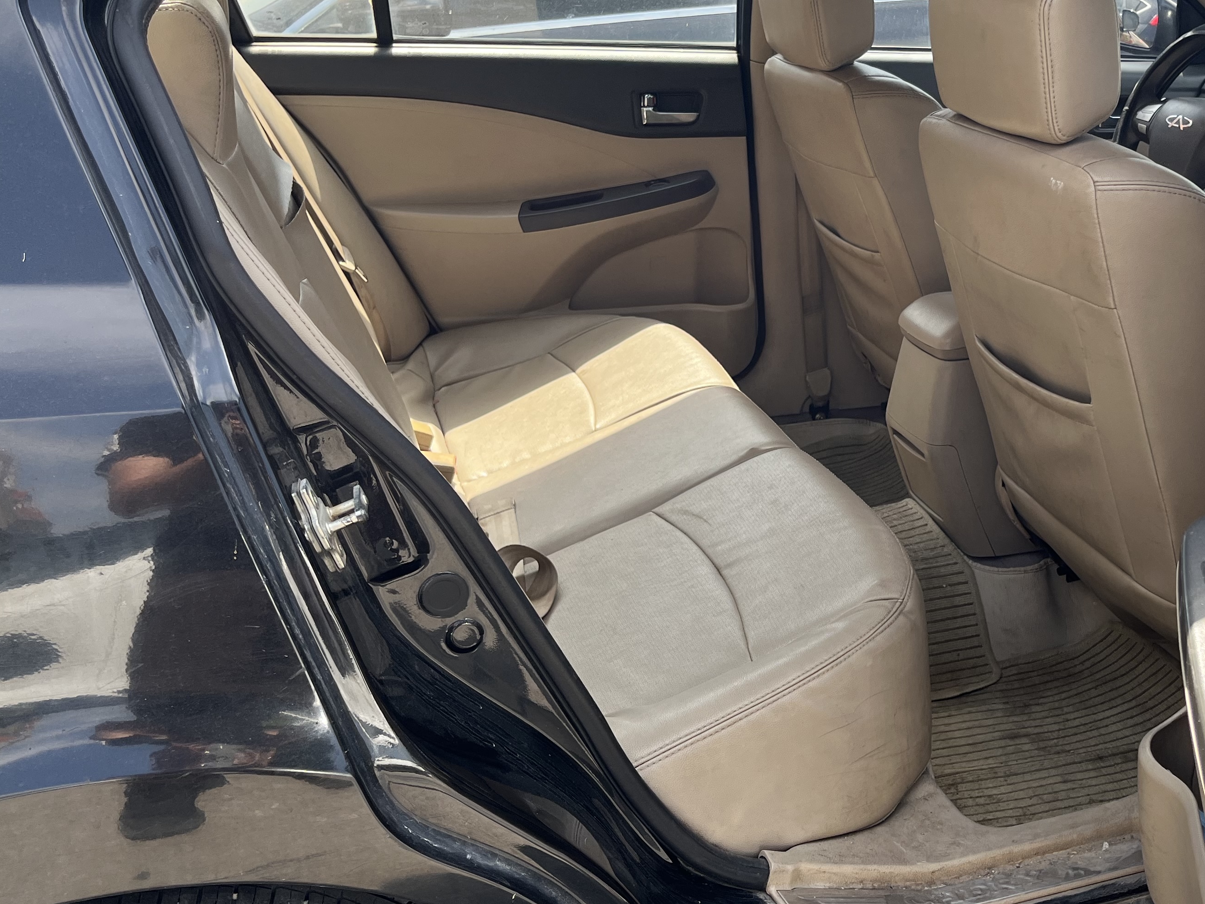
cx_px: 811
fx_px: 1392
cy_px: 386
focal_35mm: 40
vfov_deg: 35.9
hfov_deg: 46.0
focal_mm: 5.1
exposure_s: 1/615
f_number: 1.6
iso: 50
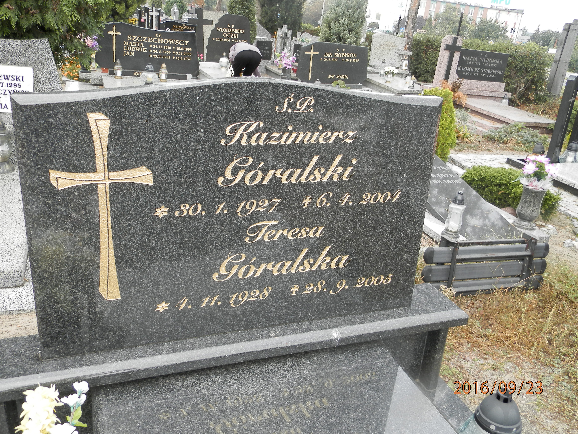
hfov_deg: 58.4
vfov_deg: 45.4
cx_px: 289
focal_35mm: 31
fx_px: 518
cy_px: 217
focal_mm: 5.5
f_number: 3.2
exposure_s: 1/80
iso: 80
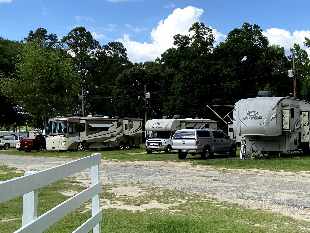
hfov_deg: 36.8
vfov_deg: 28.0
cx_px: 170
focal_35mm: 52
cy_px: 120
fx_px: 466
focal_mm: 4.25
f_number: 1.8
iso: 32
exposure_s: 1/2028
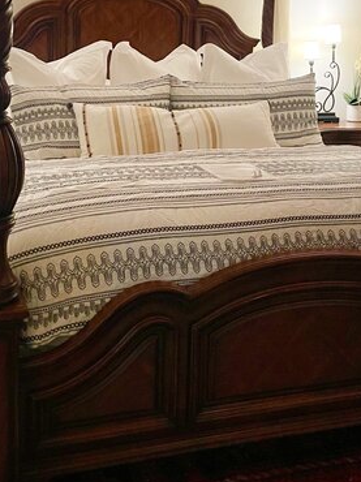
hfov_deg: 32.0
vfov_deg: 40.8
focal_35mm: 45
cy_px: 115
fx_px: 626
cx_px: 137
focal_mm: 4.2
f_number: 1.6
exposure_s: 1/40
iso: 640
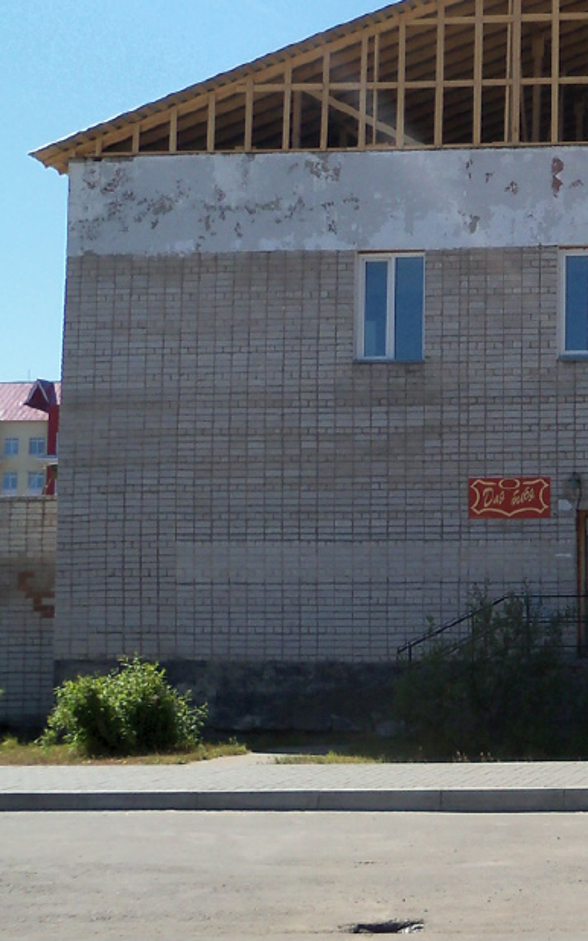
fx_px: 2001
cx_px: 983
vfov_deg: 26.4
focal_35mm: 78
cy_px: 334
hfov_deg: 15.0
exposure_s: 1/800
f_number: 3.5
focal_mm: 6.2
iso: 80
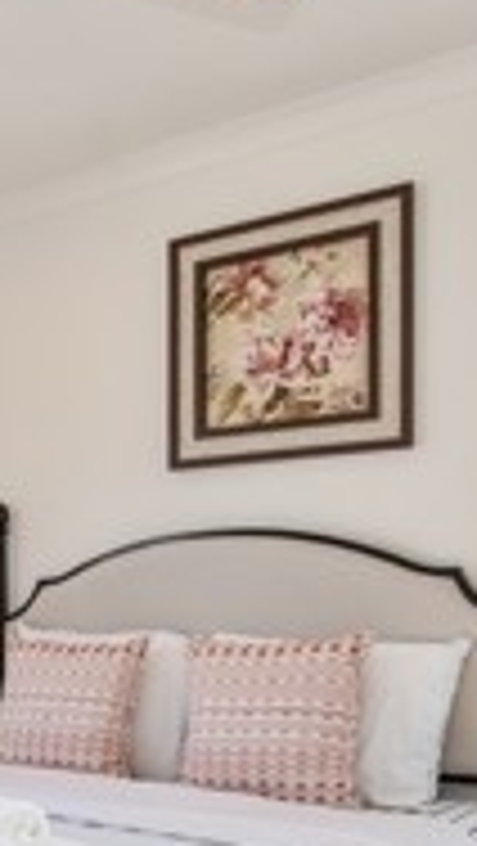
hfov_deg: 22.0
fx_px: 1122
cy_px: 610
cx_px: -112
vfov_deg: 40.4
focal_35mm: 50
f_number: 5.6
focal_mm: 14
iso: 360
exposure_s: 1/125
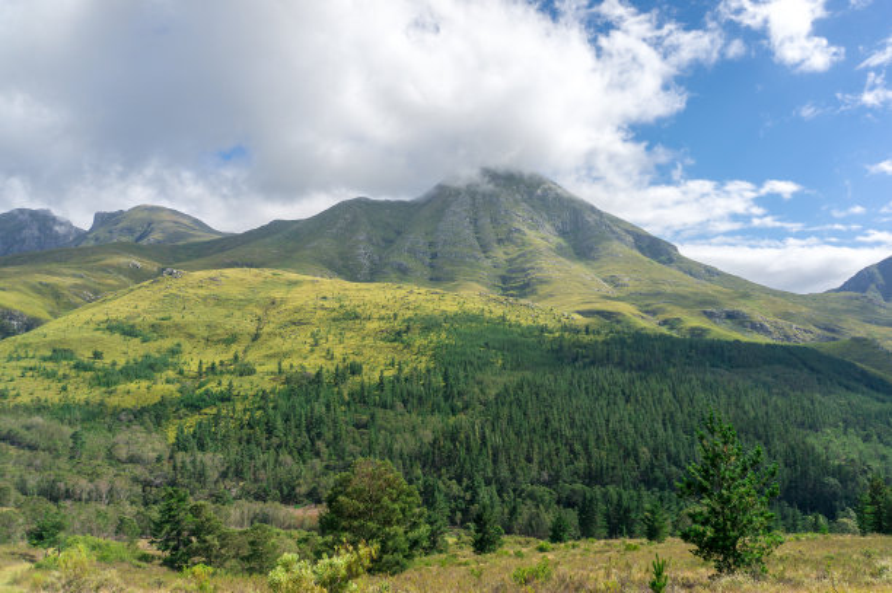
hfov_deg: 73.8
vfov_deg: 53.1
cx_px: 446
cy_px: 296
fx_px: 594
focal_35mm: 24
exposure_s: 1/1600
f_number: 3.5
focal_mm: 16
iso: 100
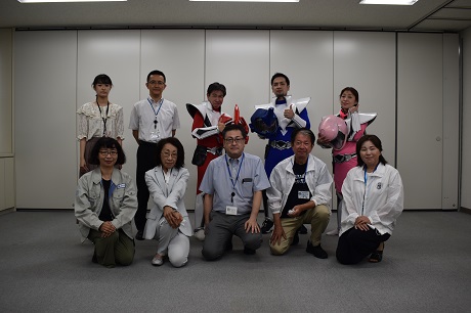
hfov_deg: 59.5
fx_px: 412
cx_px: 236
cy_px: 156
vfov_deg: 41.7
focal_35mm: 32
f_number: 5
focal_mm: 21
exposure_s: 1/100
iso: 400
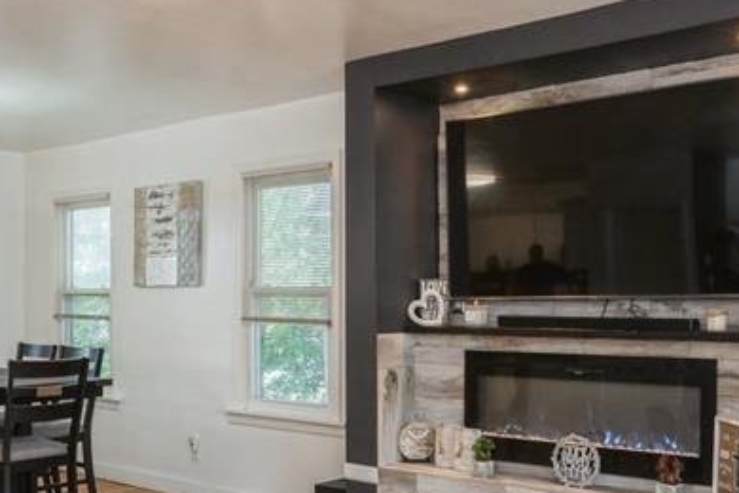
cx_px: 352
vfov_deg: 31.7
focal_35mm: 42
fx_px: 862
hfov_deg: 46.4
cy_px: 319
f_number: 8
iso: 640
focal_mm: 16
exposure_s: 1/30
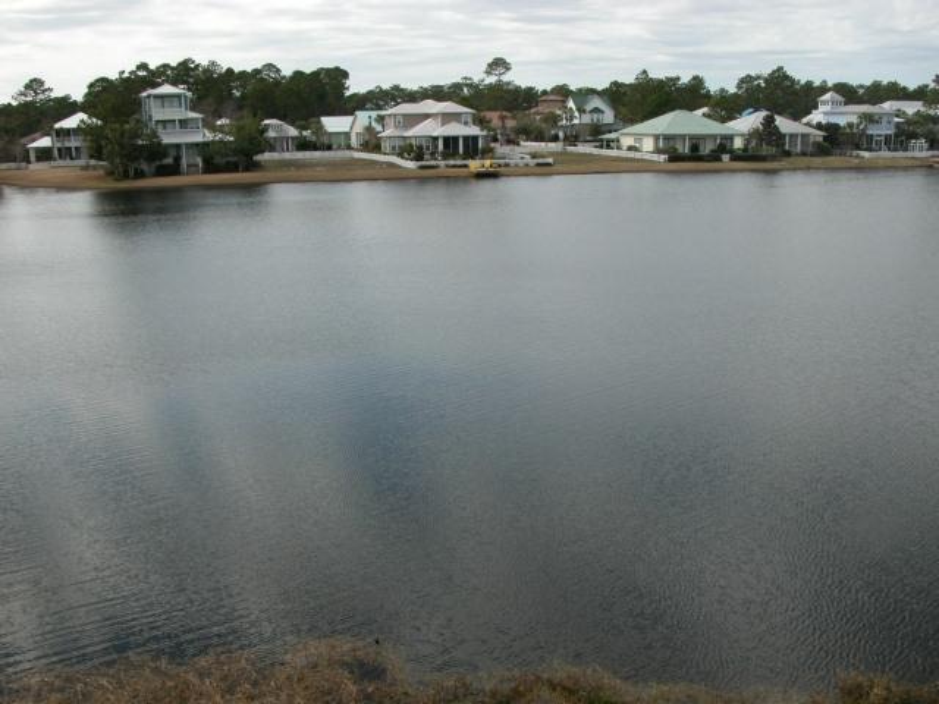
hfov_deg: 52.6
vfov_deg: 40.7
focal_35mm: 35
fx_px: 949
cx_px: 470
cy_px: 352
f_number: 6.3
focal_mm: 8.9
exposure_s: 1/287
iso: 100
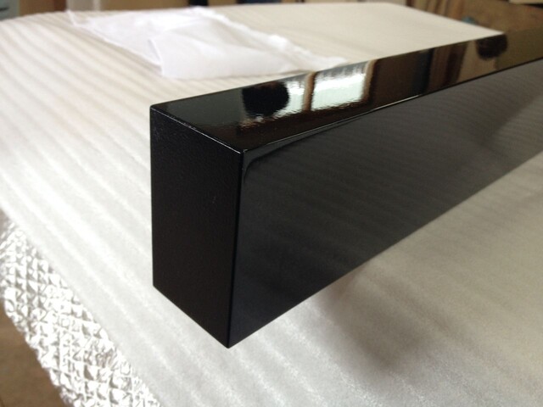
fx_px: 549
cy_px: 204
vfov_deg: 40.7
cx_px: 272
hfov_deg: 52.6
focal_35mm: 35
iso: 64
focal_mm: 4.28
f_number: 2.4
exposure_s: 1/60
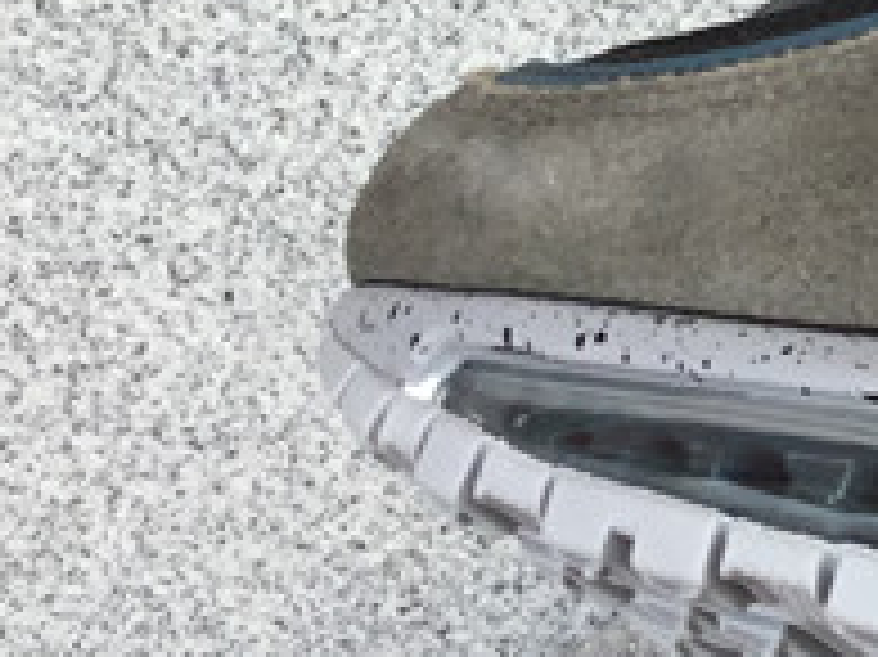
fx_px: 3625
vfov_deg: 10.3
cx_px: 1576
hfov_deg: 12.6
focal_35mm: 143
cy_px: 47
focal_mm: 3.3
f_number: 2.4
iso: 25
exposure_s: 1/365
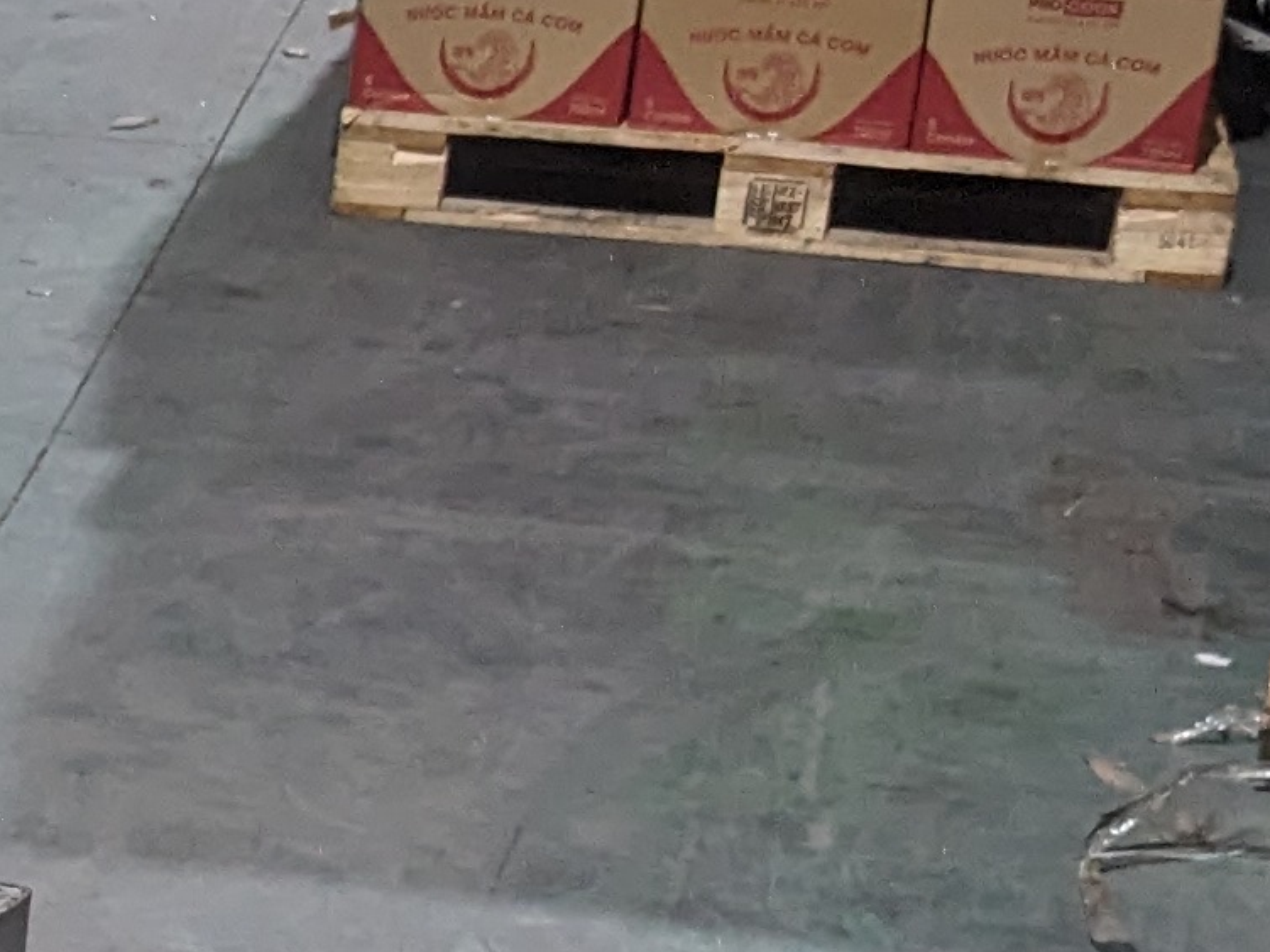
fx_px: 5319
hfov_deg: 12.7
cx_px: -840
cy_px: 1458
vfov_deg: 9.9
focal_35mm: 145
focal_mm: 4.38
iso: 256
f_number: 1.73
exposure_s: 1/25
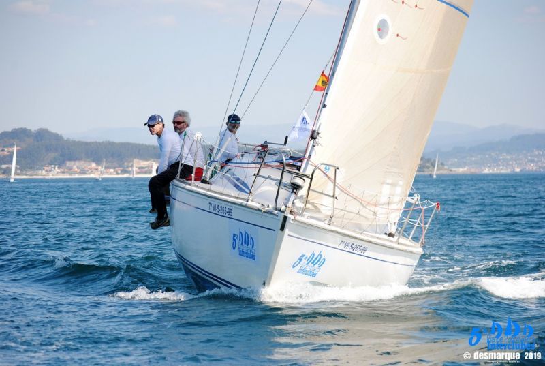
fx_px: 2093
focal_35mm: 138
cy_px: 183
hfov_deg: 14.8
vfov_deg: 10.0
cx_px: 272
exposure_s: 1/500
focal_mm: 92
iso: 140
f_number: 5.6
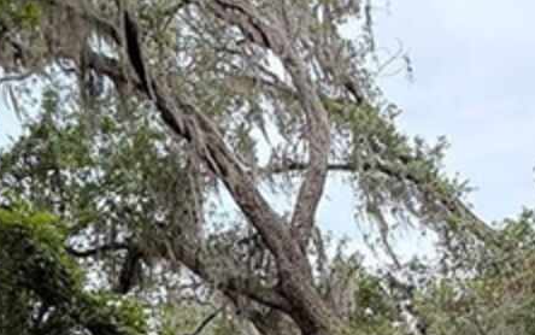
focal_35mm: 57
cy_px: 448
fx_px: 832
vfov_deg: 20.6
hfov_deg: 35.7
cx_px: 253
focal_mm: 2.22
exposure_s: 1/135
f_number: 2.2
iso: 64
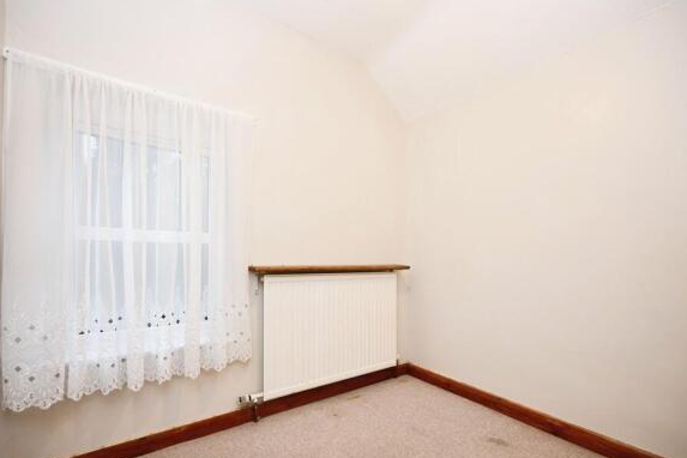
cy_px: 256
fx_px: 305
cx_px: 338
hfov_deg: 96.7
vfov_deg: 73.5
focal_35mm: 16
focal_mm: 14
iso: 450
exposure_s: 1/60
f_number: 4
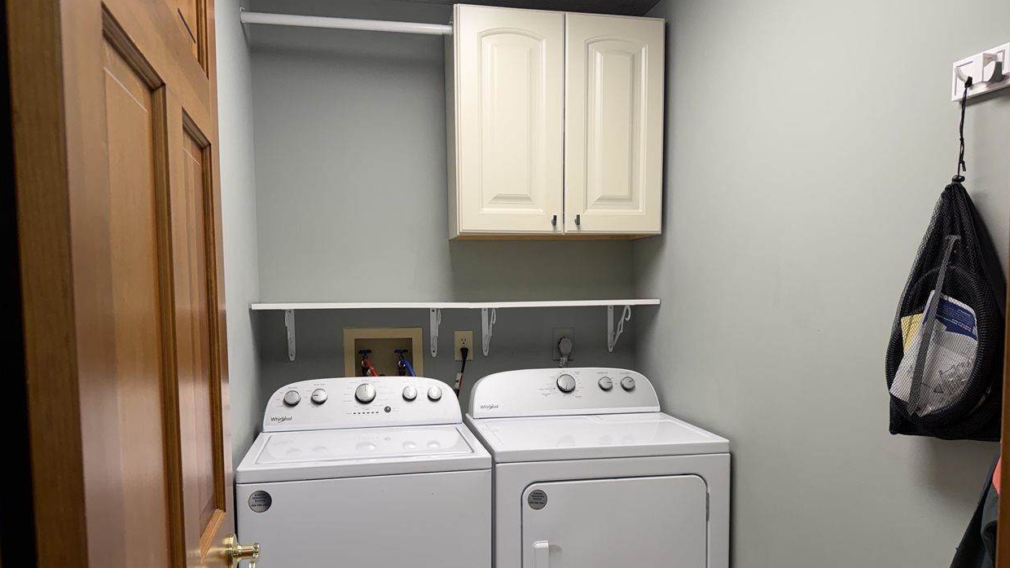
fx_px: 723
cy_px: 341
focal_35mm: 27
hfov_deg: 69.9
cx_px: 517
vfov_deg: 42.7
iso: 100
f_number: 1.78
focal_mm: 6.76
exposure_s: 1/120
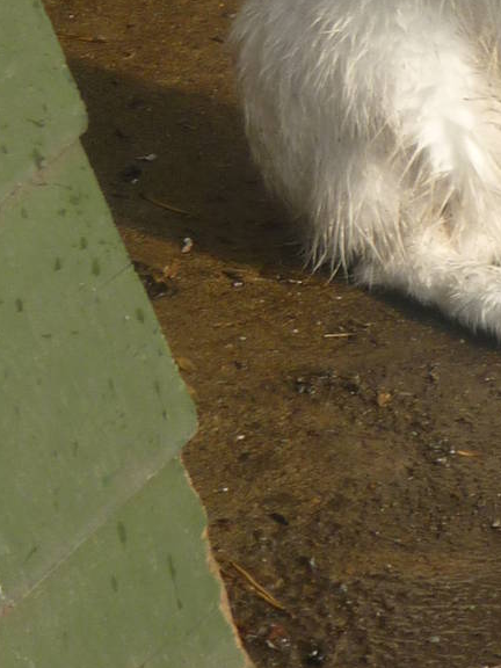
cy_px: 97
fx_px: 6812
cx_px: 617
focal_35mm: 353
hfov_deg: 4.2
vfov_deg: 5.6
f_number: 5.1
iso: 100
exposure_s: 1/160
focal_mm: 16.5
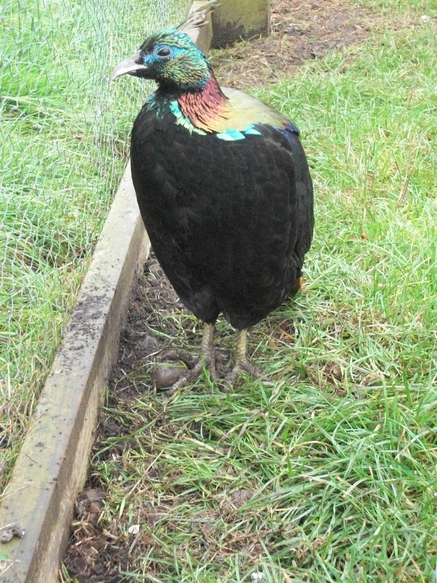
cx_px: 218
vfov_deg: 25.3
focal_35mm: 77
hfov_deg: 19.1
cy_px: 292
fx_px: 1296
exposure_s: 1/60
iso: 800
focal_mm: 13.7
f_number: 4.6
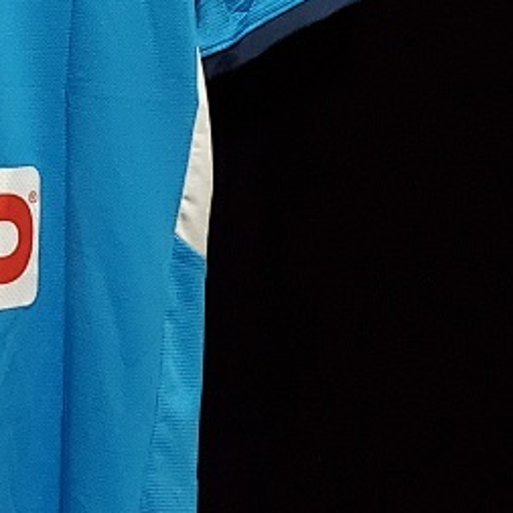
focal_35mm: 98
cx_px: -122
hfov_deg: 16.9
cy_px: 20
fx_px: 1643
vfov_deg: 17.4
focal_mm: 4.3
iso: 640
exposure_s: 1/25
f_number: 1.5
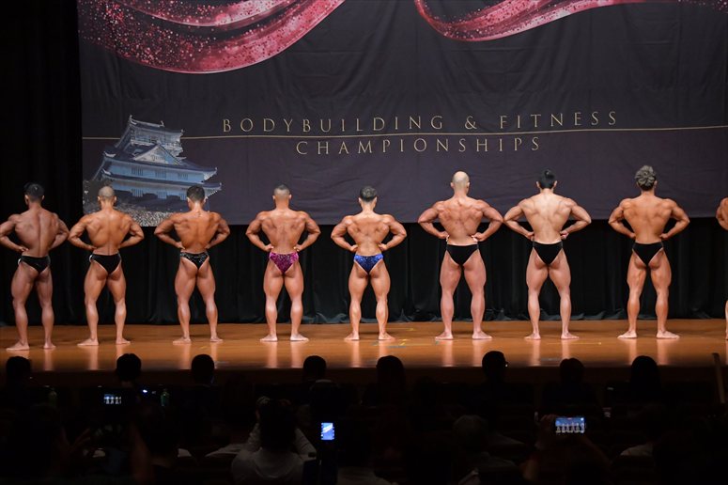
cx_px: 364
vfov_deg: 12.7
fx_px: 2183
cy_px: 242
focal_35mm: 108
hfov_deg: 18.9
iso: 5000
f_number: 5.6
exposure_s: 1/400
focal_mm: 72
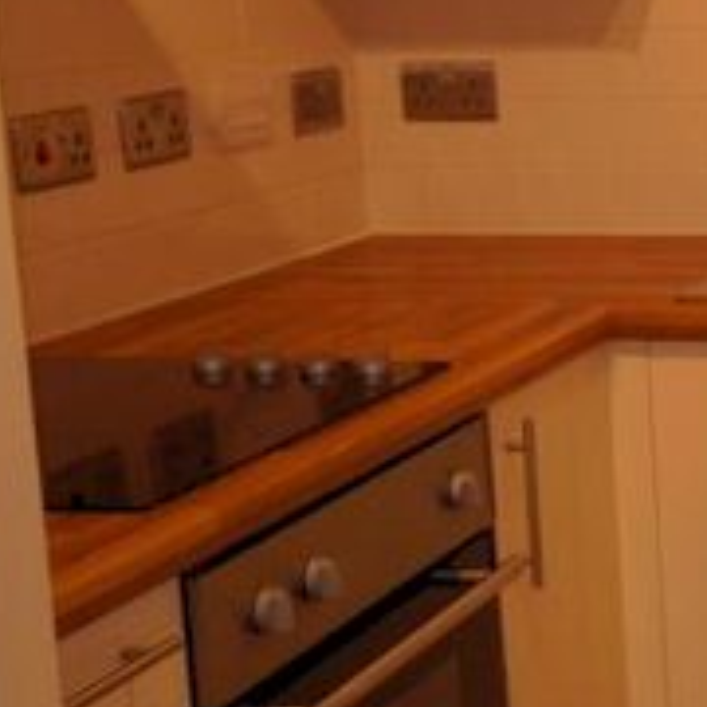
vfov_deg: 18.1
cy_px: 293
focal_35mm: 96
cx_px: 1192
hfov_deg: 15.9
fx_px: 2218
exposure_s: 1/40
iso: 200
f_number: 3.5
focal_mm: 14
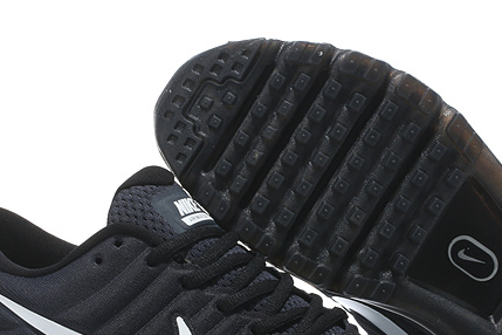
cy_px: 248
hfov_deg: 26.3
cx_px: 296
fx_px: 1074
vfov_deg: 17.6
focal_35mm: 77
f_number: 7.1
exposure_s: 1/400
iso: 100
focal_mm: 16.3
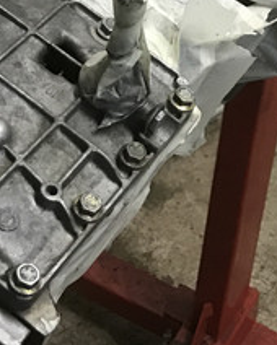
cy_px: -18
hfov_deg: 15.0
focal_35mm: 103
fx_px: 1054
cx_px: 98
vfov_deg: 18.0
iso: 80
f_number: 1.8
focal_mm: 3.99
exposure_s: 1/17
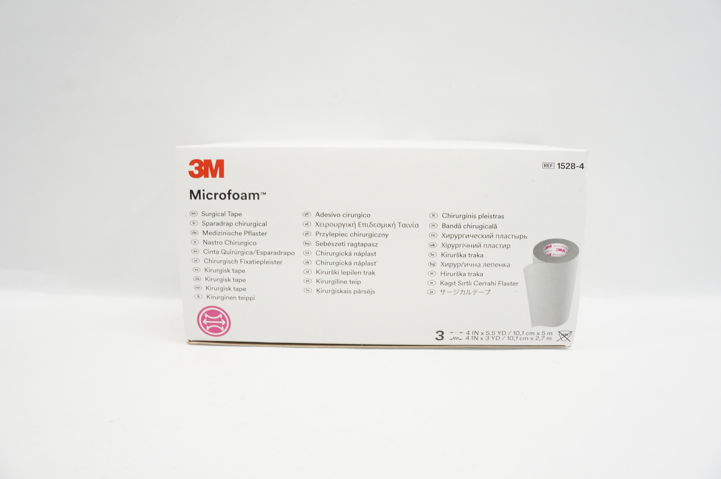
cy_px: 240
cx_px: 360
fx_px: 540
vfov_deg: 47.8
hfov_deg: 67.4
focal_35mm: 27
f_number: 8
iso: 200
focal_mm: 18
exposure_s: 1/15
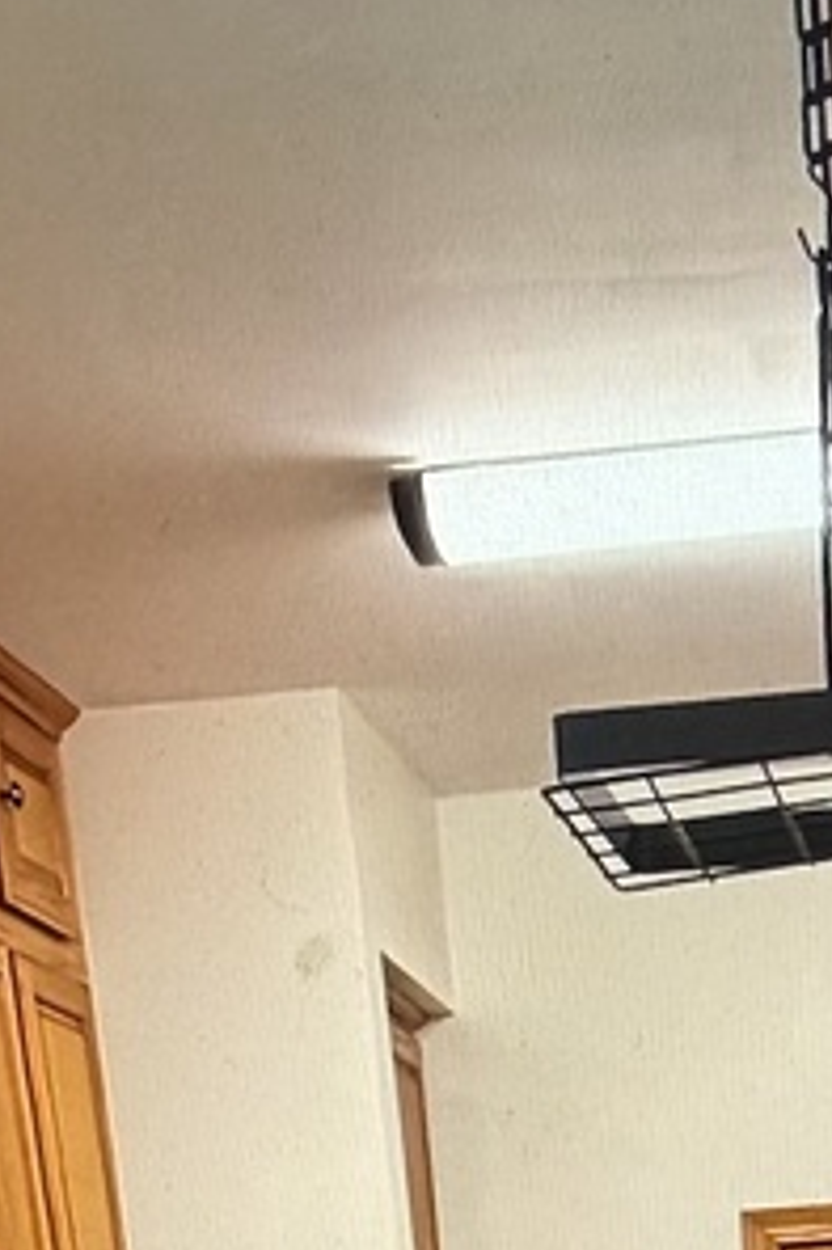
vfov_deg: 20.2
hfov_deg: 14.9
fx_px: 3158
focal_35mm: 91
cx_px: 705
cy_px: 1689
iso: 125
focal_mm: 2.22
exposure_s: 1/120
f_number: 2.2
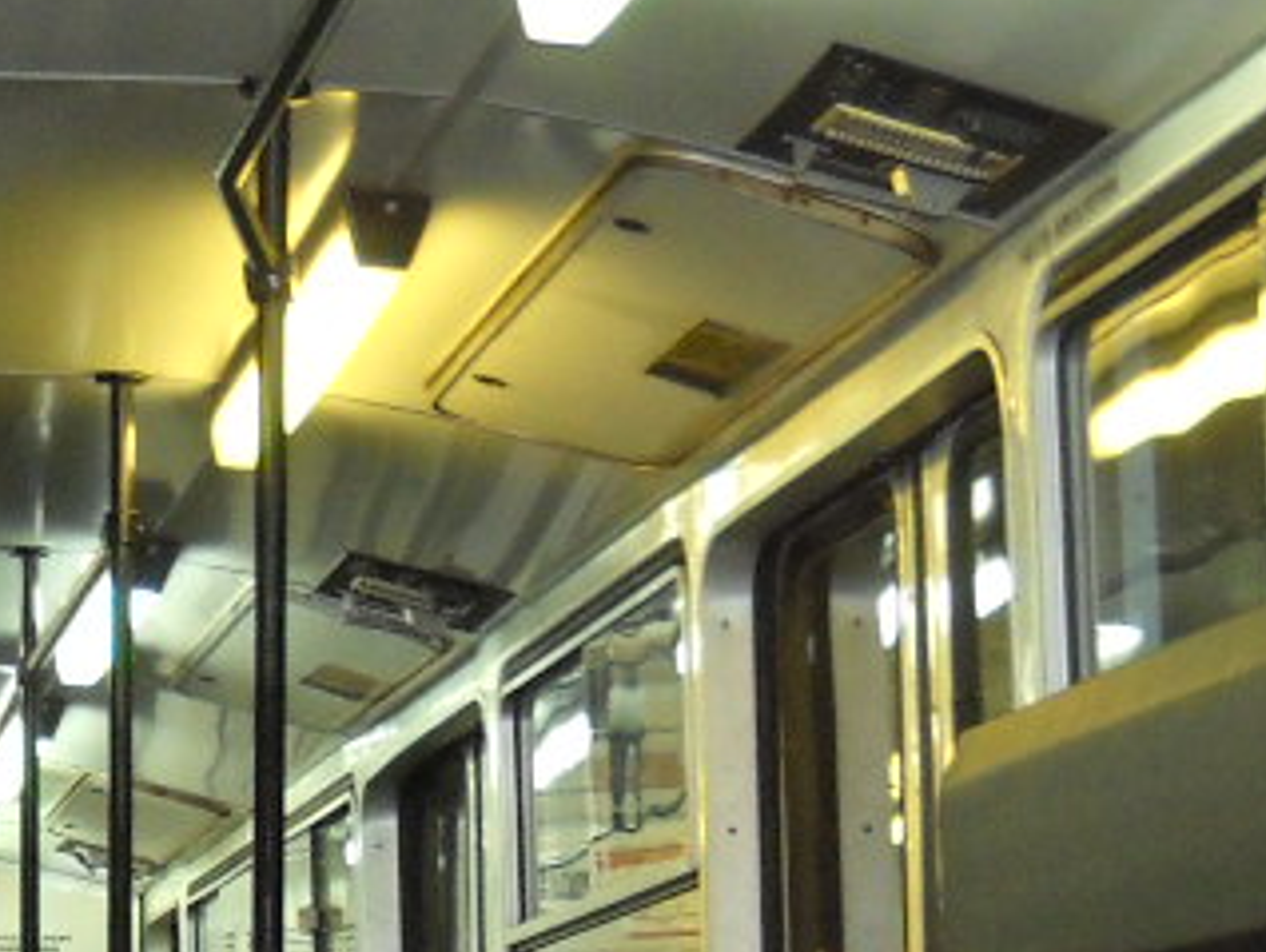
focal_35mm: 132
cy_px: 1434
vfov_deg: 10.8
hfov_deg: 14.4
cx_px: -342
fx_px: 4831
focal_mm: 6.72
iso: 400
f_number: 3.1
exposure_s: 1/30
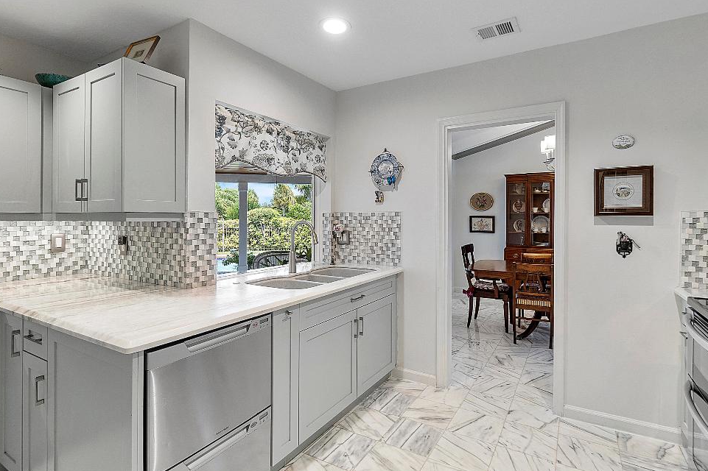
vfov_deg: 67.3
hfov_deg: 90.0
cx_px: 369
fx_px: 354
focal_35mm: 18
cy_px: 222
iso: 250
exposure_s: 1/20
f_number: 9
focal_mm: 10
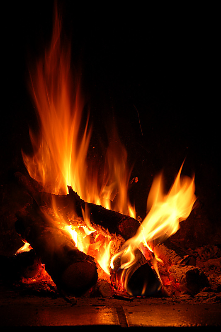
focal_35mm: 105
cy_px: 166
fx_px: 967
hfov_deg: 13.0
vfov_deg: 19.5
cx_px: 110
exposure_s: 1/3
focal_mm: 70
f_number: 10
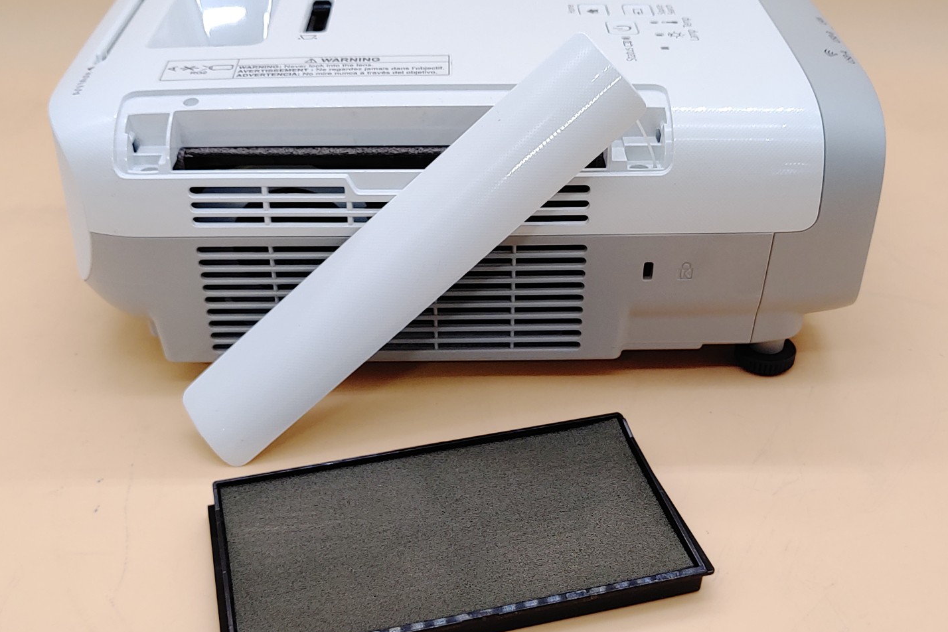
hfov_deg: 45.4
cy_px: 358
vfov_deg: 31.2
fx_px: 1132
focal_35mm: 43
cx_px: 475
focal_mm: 4.36
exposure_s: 1/88
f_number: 1.8
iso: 50
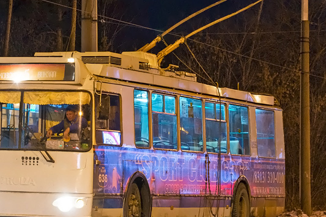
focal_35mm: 169
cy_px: 82
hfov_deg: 12.0
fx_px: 1530
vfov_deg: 8.1
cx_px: 5
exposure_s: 1
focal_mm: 50
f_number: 8
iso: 400
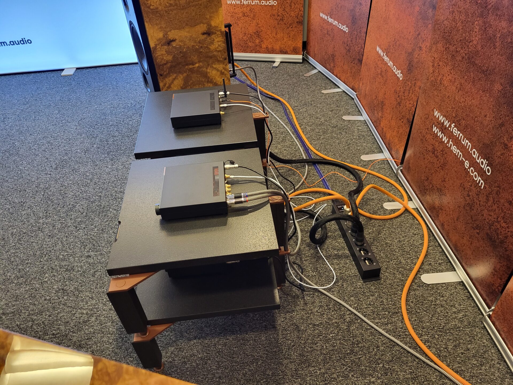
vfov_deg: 53.1
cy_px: 192
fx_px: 385
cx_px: 256
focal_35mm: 26
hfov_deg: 67.3
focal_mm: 5.4
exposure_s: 1/100
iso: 320
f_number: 1.8
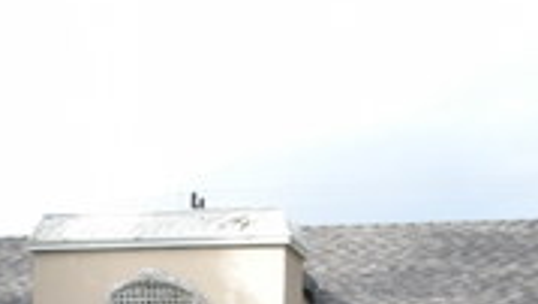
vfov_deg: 8.8
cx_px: 78
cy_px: 464
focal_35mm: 135
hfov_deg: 15.7
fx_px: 1927
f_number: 2.8
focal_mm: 7.9
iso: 64
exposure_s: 1/75.6
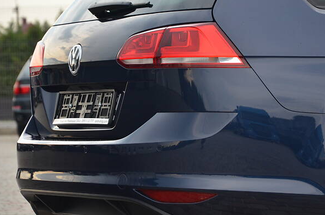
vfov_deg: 6.4
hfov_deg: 9.6
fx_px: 1925
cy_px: 96
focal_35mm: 214
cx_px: 196
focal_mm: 105
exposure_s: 1/60
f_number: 5.6
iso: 640
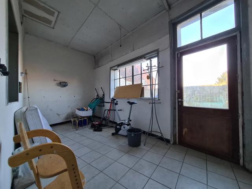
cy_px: 94
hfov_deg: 106.2
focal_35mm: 13
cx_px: 126
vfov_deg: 89.9
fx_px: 95
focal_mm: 2.22
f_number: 2.2
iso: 80
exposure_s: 1/100
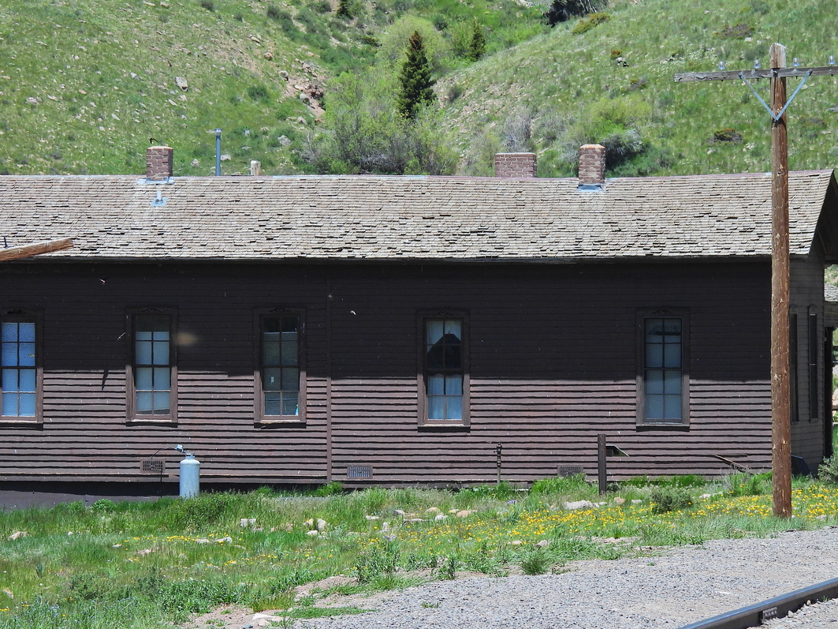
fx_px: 7576
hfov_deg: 6.3
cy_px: 349
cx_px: 400
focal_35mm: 313
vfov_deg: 4.7
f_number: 4.5
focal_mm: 46.4
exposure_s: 1/640
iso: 100
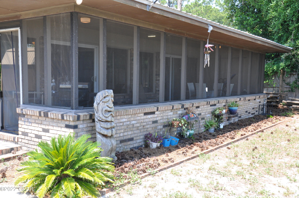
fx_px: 323
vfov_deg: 34.1
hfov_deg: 49.6
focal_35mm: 39
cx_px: 150
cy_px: 99
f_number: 9
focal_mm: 26
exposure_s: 1/200
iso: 400
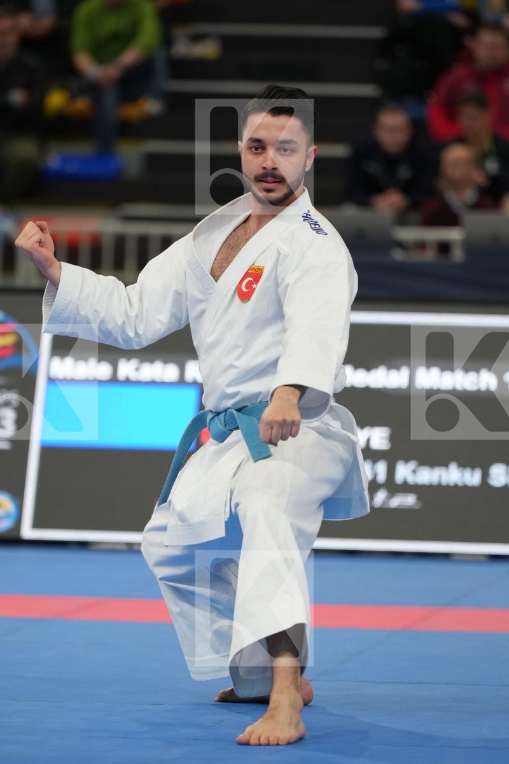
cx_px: 254
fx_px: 5789
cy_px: 382
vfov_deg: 7.5
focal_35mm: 273
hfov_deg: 5.0
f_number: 2.8
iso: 1000
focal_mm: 182
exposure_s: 1/500
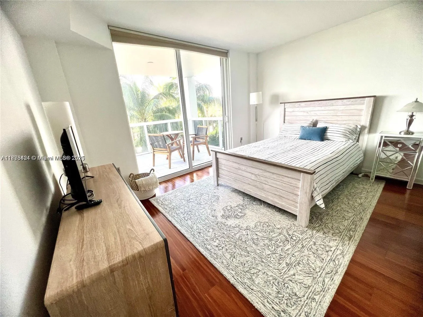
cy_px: 158
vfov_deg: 89.9
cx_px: 212
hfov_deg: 106.2
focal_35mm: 13
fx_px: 159
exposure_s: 1/120
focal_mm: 1.57
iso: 80
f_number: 1.8
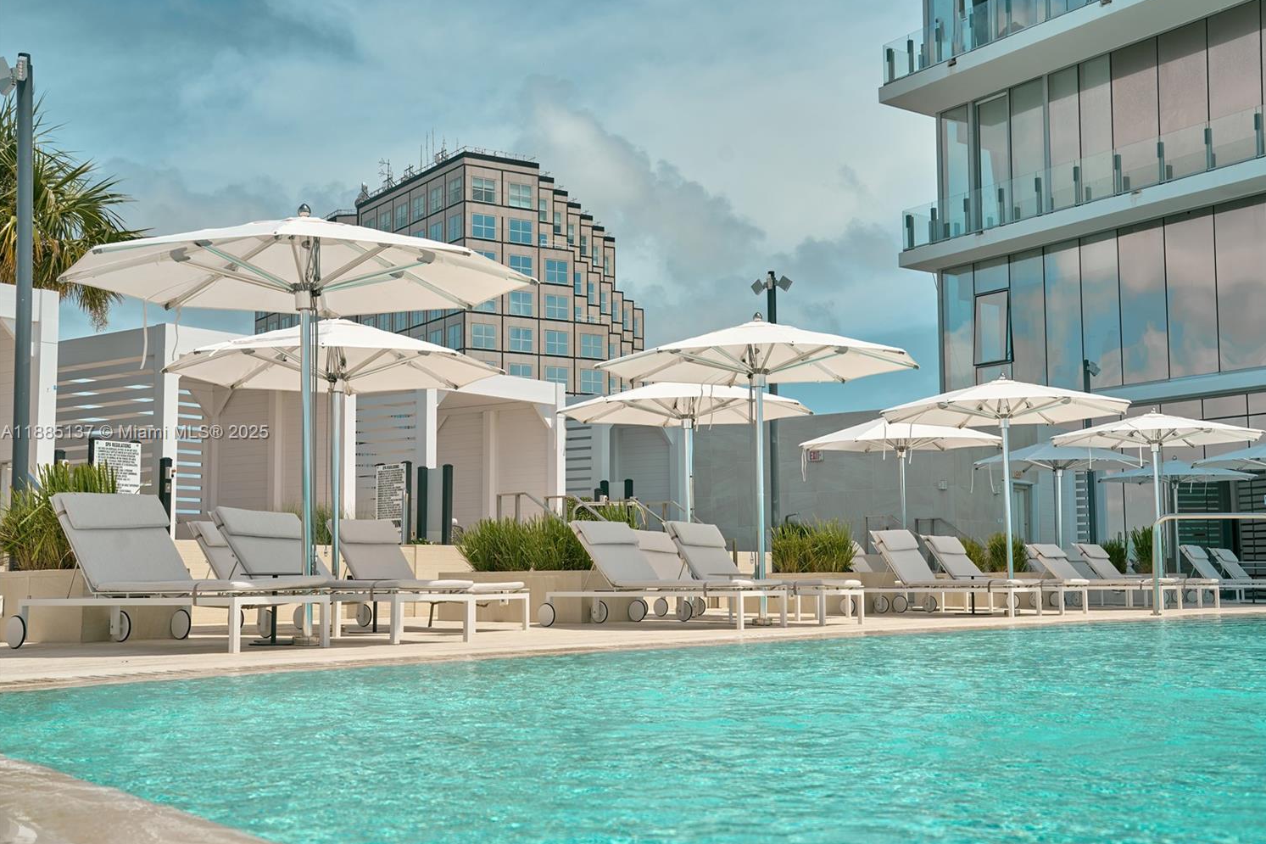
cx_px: 676
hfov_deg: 43.6
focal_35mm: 45
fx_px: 1582
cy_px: 433
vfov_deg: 29.9
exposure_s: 1/1000
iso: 125
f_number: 7.1
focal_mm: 42
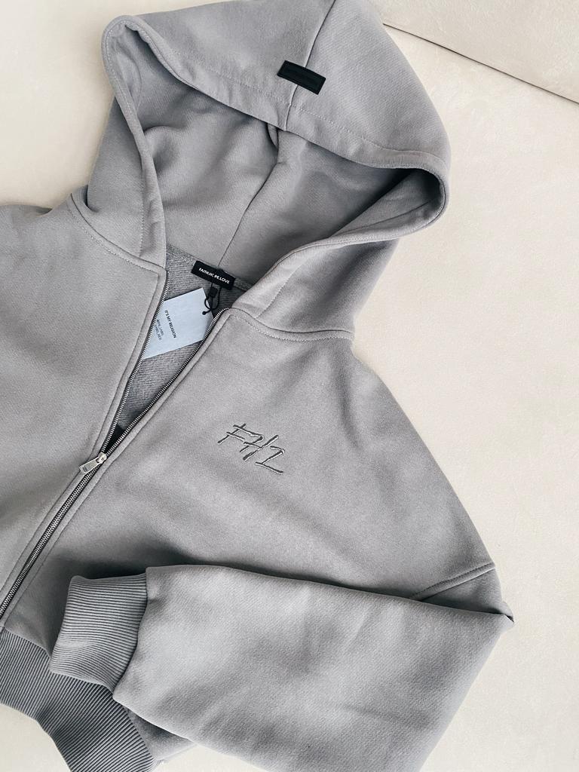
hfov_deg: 53.1
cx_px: 290
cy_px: 386
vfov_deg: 67.3
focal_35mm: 26
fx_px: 580
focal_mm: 4.25
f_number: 1.8
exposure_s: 1/71
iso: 125
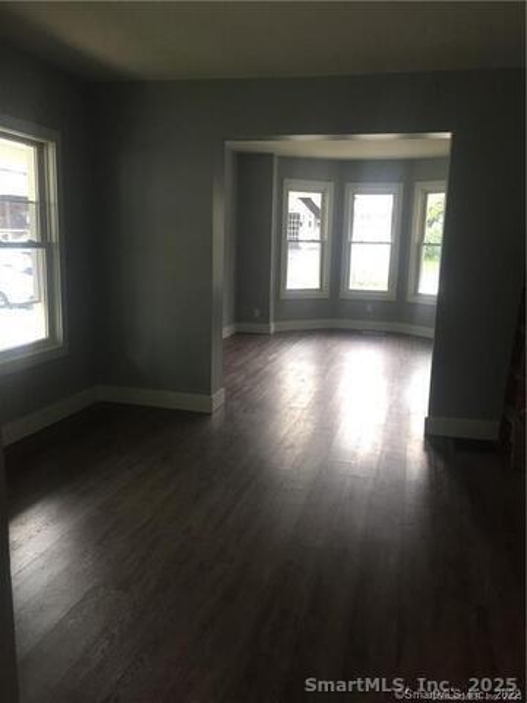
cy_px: 352
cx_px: 264
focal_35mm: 29
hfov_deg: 48.2
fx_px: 589
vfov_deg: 61.7
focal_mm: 4.15
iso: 50
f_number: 2.2
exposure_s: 1/30
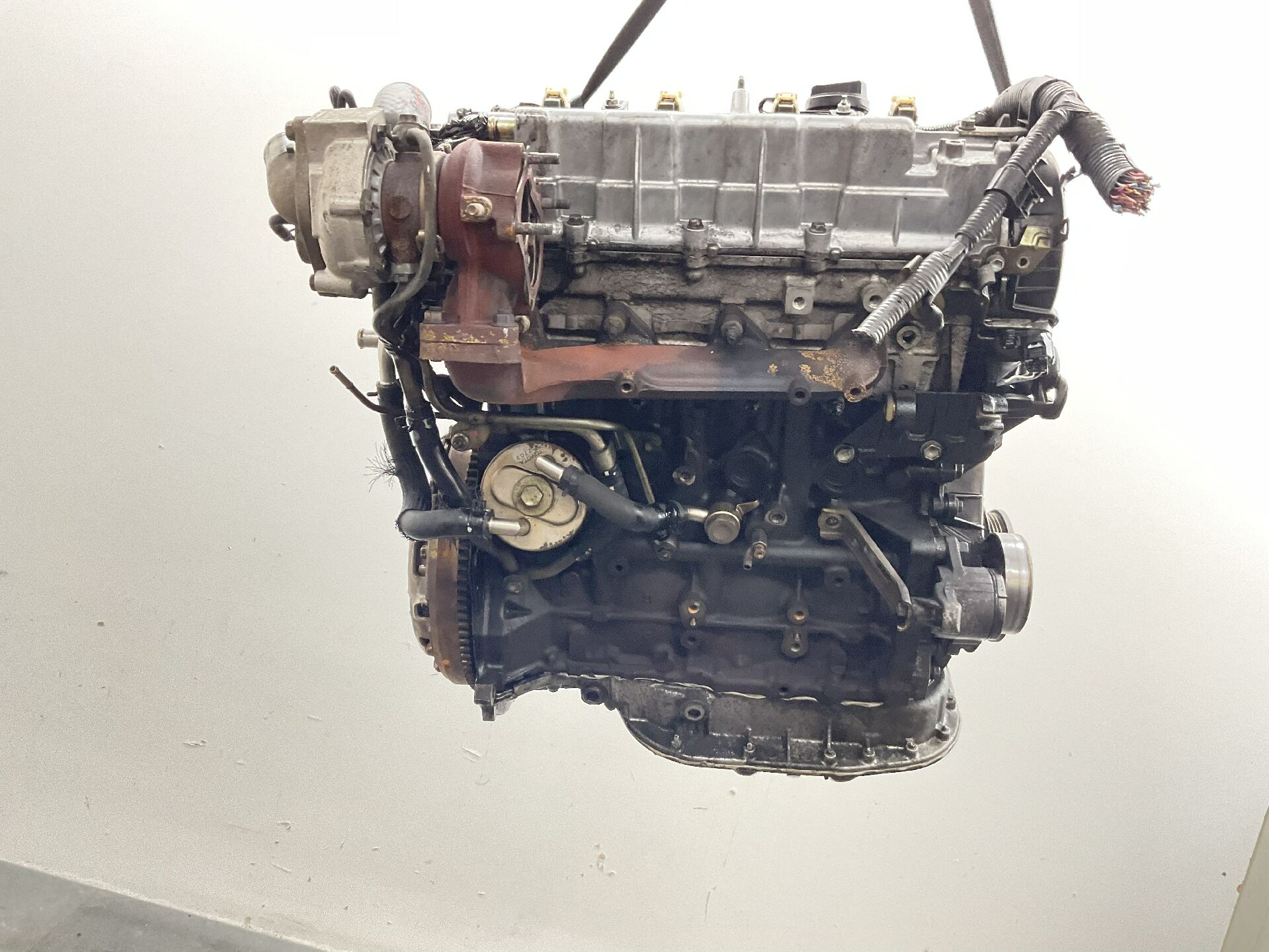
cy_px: 476
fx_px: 1063
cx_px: 634
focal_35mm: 29
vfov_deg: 48.2
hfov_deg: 61.7
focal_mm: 3
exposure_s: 1/50
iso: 160
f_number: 1.8
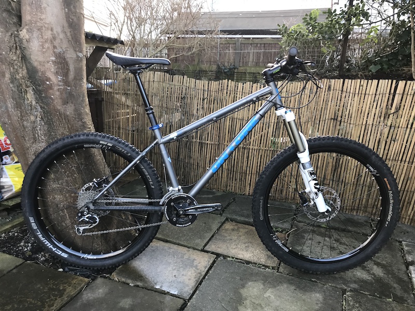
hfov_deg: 63.4
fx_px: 336
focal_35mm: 28
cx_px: 208
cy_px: 156
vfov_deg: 49.7
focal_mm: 3.99
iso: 40
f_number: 1.8
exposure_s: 1/100
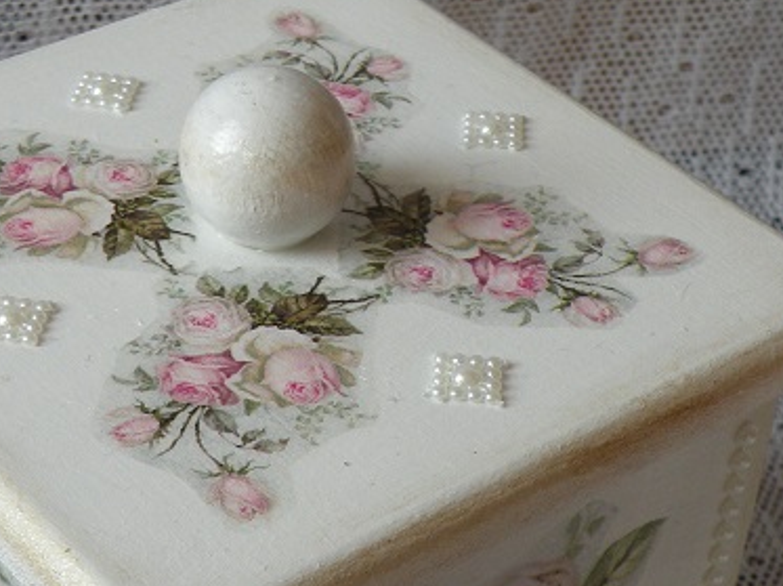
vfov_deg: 15.7
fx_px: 2079
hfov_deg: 21.3
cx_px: 319
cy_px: 578
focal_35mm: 92
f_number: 3.2
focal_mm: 7.4
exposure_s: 1/59.7
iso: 69
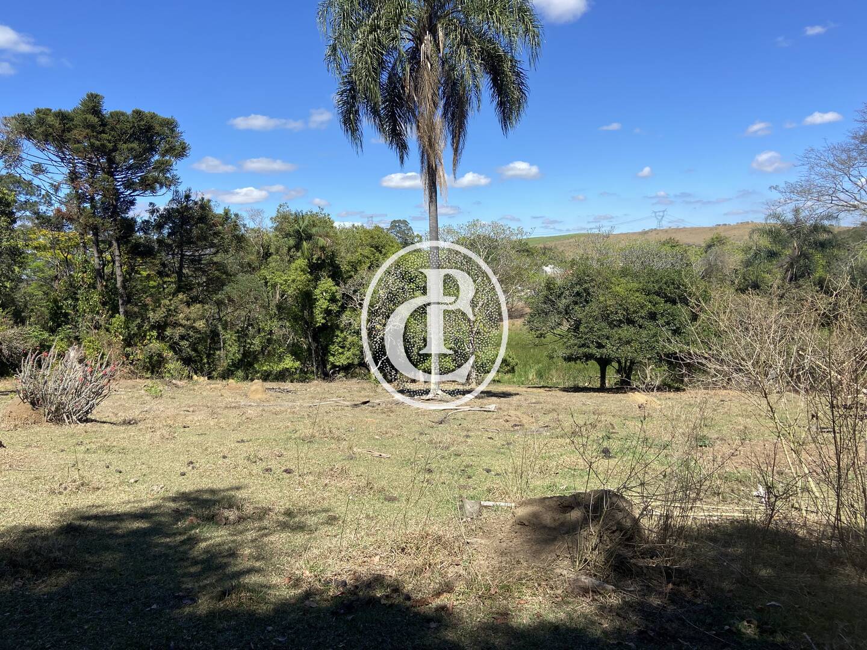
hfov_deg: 67.3
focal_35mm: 26
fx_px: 651
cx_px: 434
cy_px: 325
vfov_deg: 53.1
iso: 32
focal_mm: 4.25
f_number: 1.8
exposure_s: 1/2105
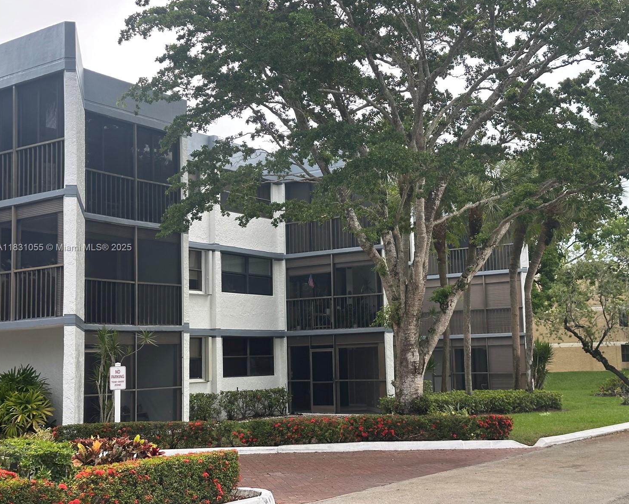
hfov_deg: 36.6
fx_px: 949
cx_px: 337
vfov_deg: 29.7
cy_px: 248
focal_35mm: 51
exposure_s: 1/411
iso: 64
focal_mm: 6.86
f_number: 1.78
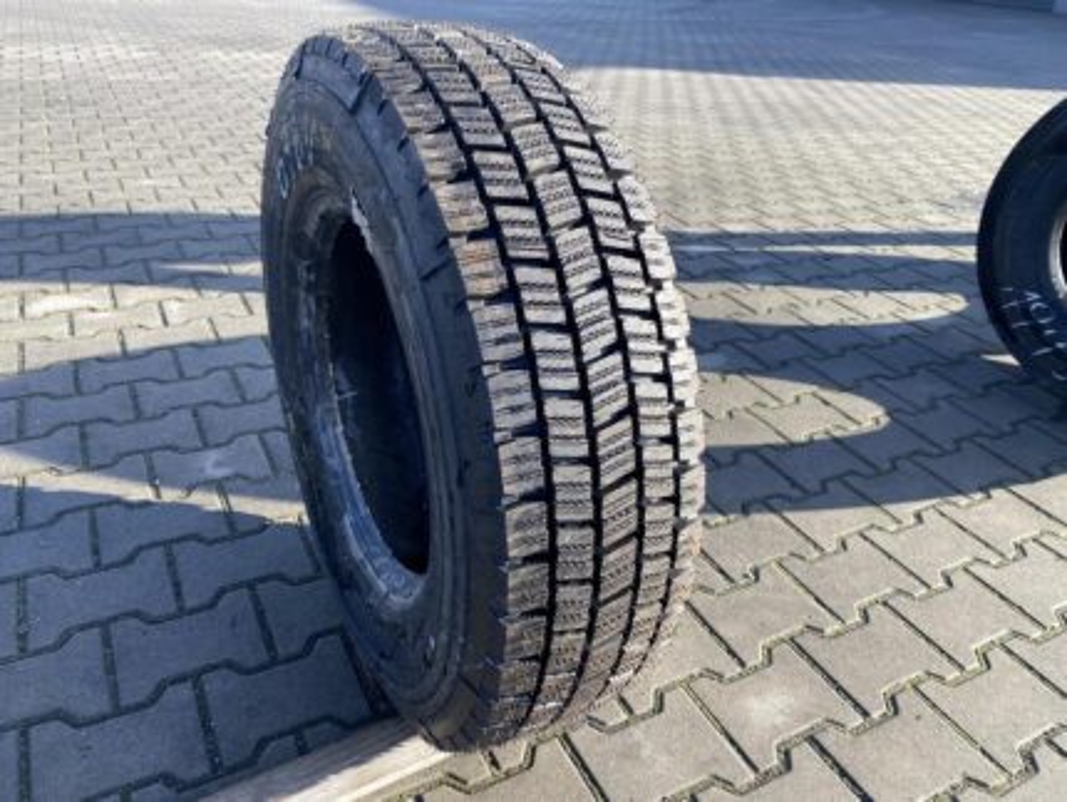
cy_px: 401
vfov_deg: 53.1
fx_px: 802
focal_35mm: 26
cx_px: 534
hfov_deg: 67.3
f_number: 1.8
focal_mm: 4.25
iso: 32
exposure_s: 1/414
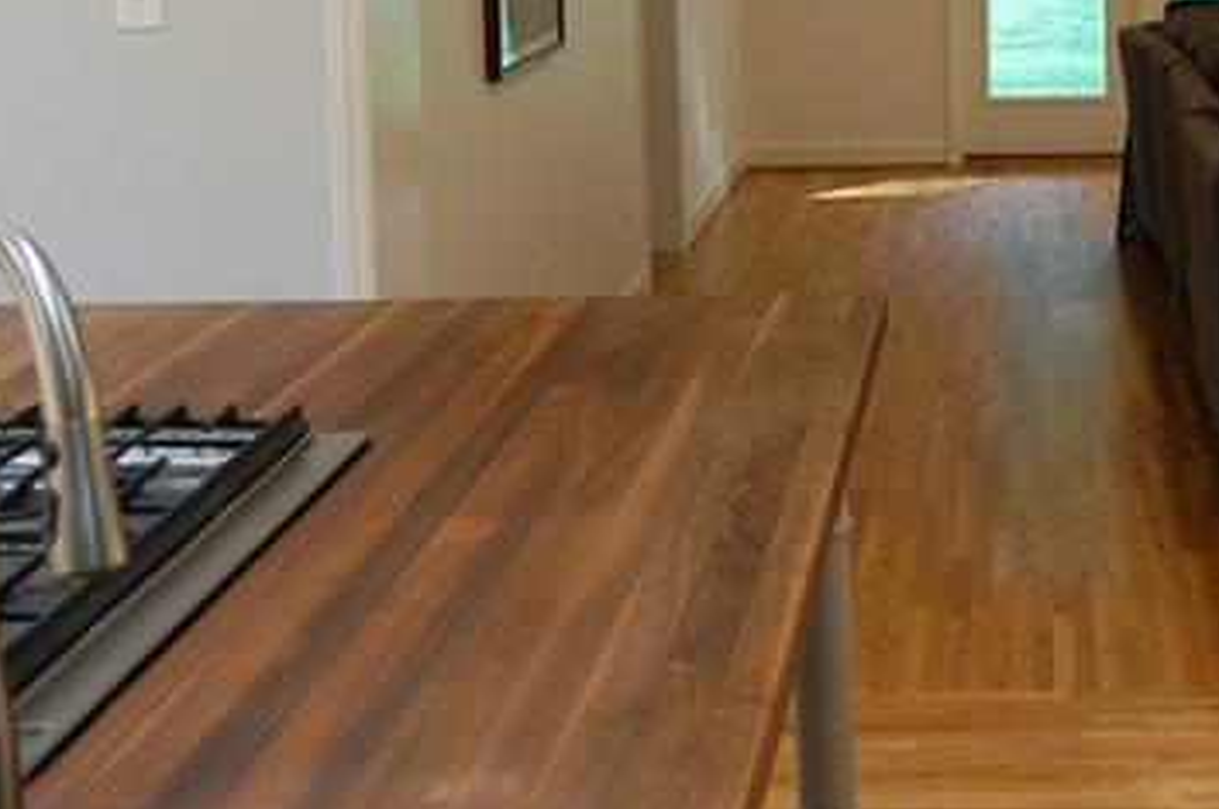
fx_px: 2638
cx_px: 971
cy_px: 34
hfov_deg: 25.6
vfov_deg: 17.1
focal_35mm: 78
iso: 400
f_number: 3.5
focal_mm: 18
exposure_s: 1/50
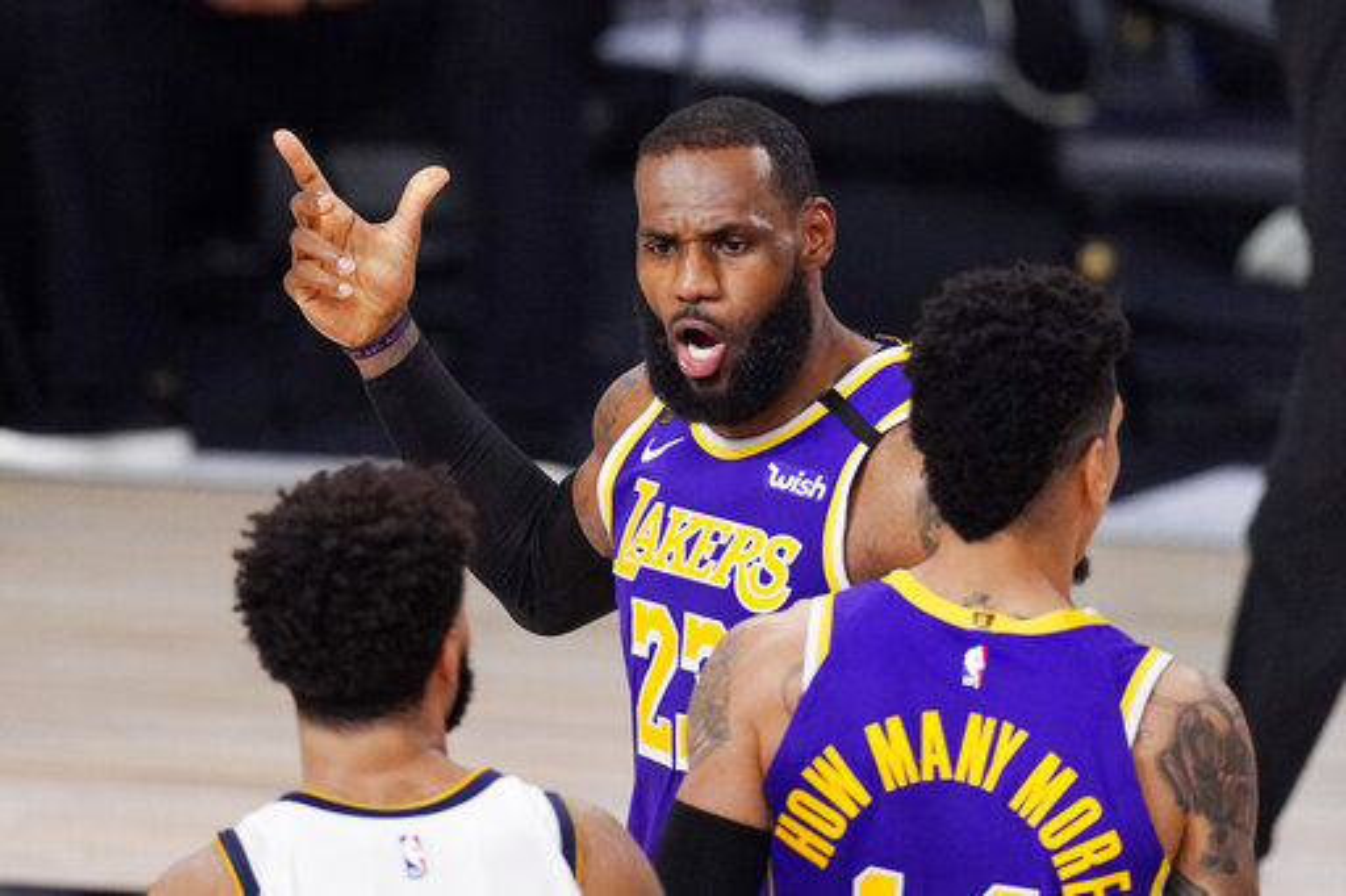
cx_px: 673
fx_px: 22425
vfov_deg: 2.3
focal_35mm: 600
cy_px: 448
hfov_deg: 3.4
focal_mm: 600
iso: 8000
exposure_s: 1/2000
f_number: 4
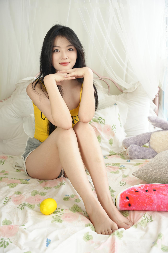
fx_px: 285
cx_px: 84
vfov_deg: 47.7
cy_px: 126
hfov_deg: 32.9
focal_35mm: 41
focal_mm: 40.7
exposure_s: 1/50
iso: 200
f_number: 4.5
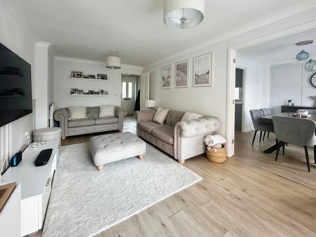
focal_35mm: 14
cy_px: 118
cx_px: 158
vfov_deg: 85.7
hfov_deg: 102.0
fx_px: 128
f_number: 2.2
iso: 320
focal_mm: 2.22
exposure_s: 1/81
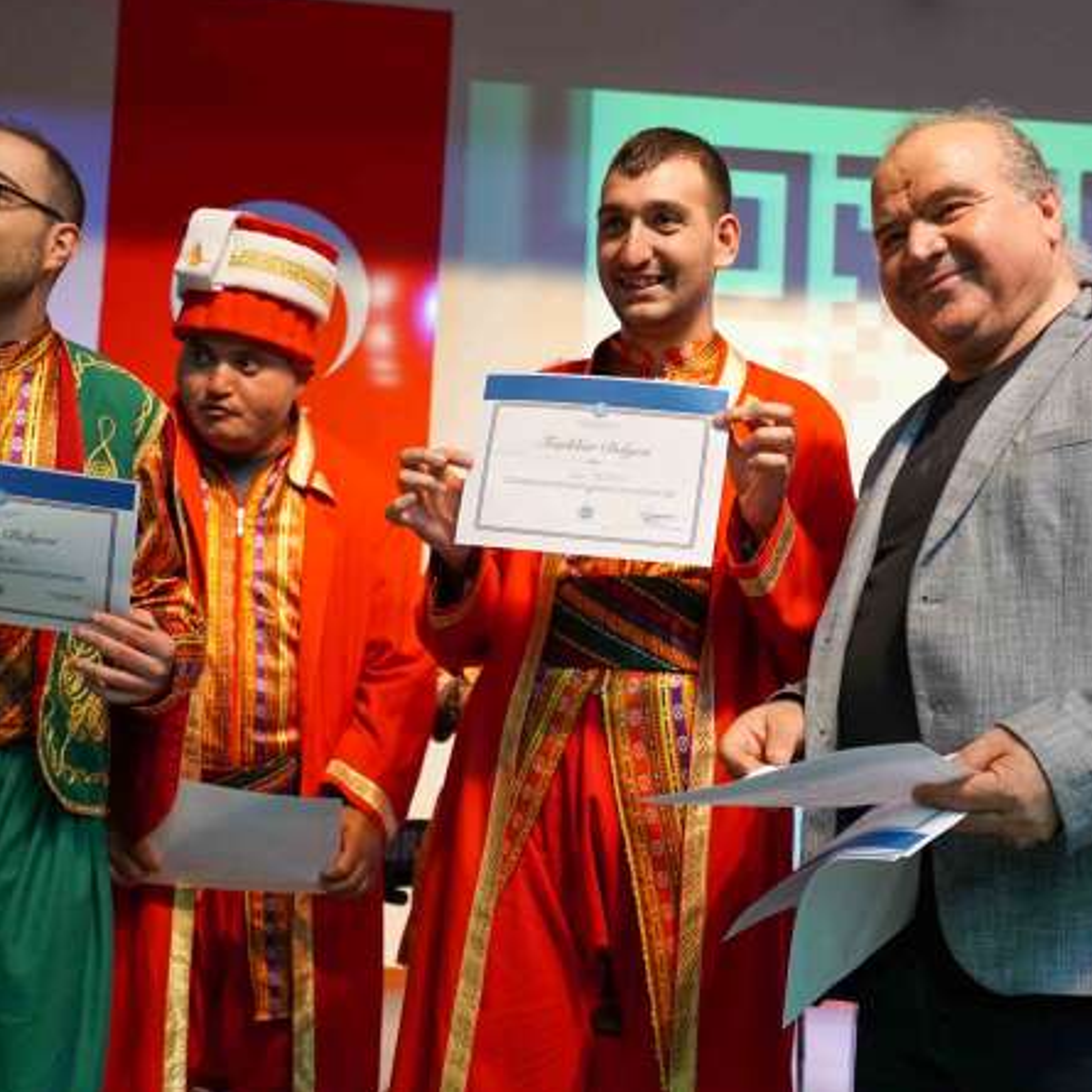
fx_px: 1677
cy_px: 563
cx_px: 579
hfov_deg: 36.0
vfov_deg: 36.1
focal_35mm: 47
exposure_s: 1/160
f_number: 4
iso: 3200
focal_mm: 35
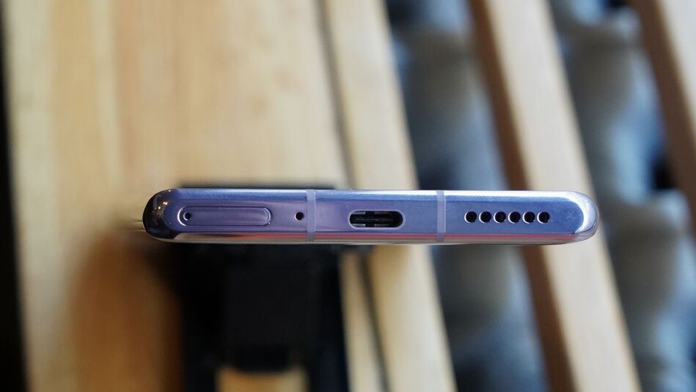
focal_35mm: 70
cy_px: 211
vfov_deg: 17.2
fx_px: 1292
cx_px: 347
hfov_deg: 30.2
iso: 5000
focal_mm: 66
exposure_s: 1/200
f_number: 7.1
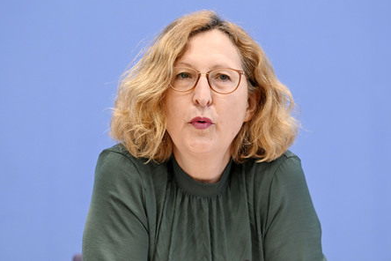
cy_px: 130
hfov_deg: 15.5
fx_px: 1434
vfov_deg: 10.4
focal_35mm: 132
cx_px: 197
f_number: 4.5
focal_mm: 130
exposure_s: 1/640
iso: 3200
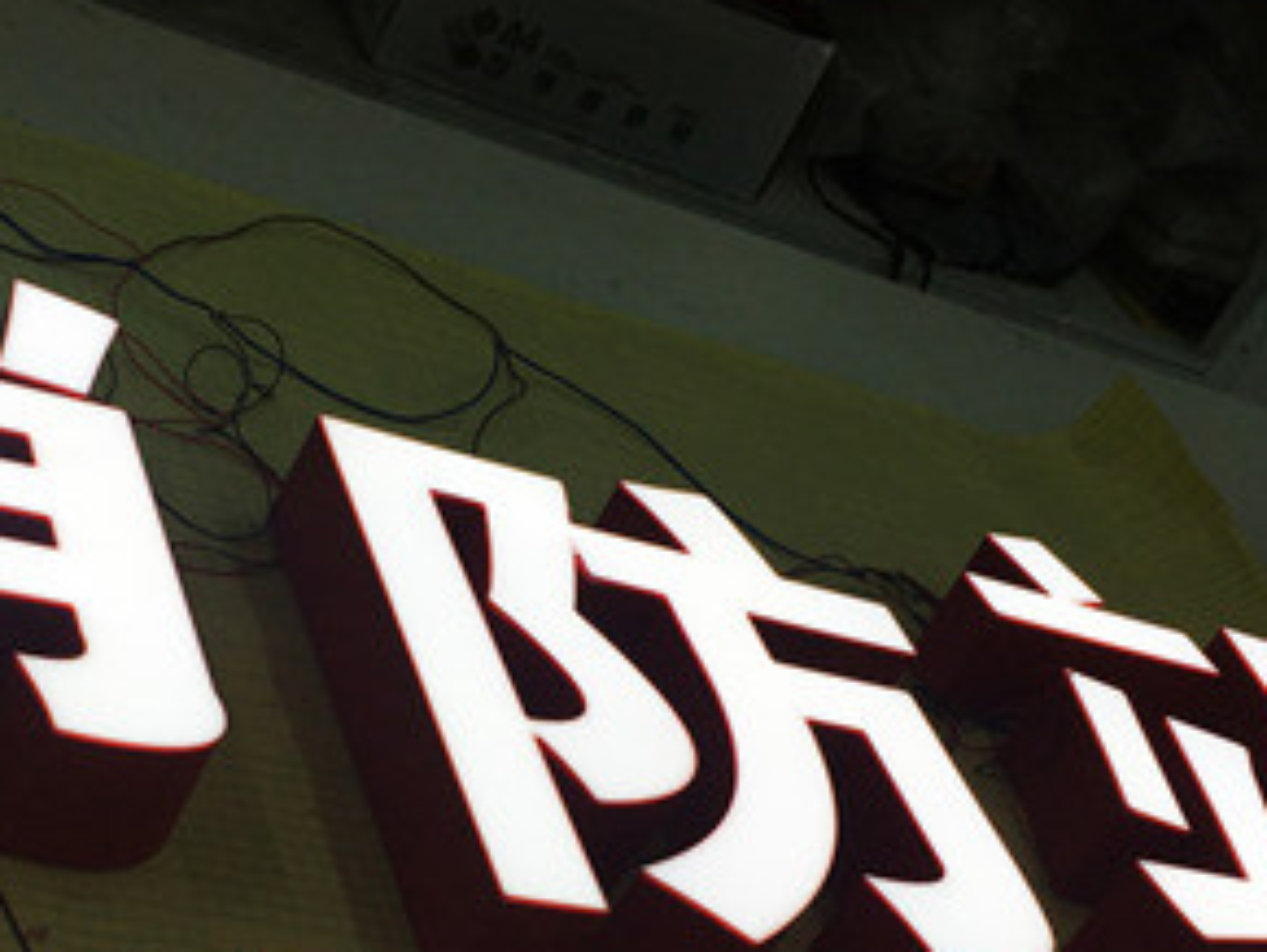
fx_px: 2344
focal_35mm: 64
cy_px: 808
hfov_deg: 30.1
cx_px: 476
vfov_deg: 22.5
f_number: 2.2
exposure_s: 1/351
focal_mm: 4.15
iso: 25
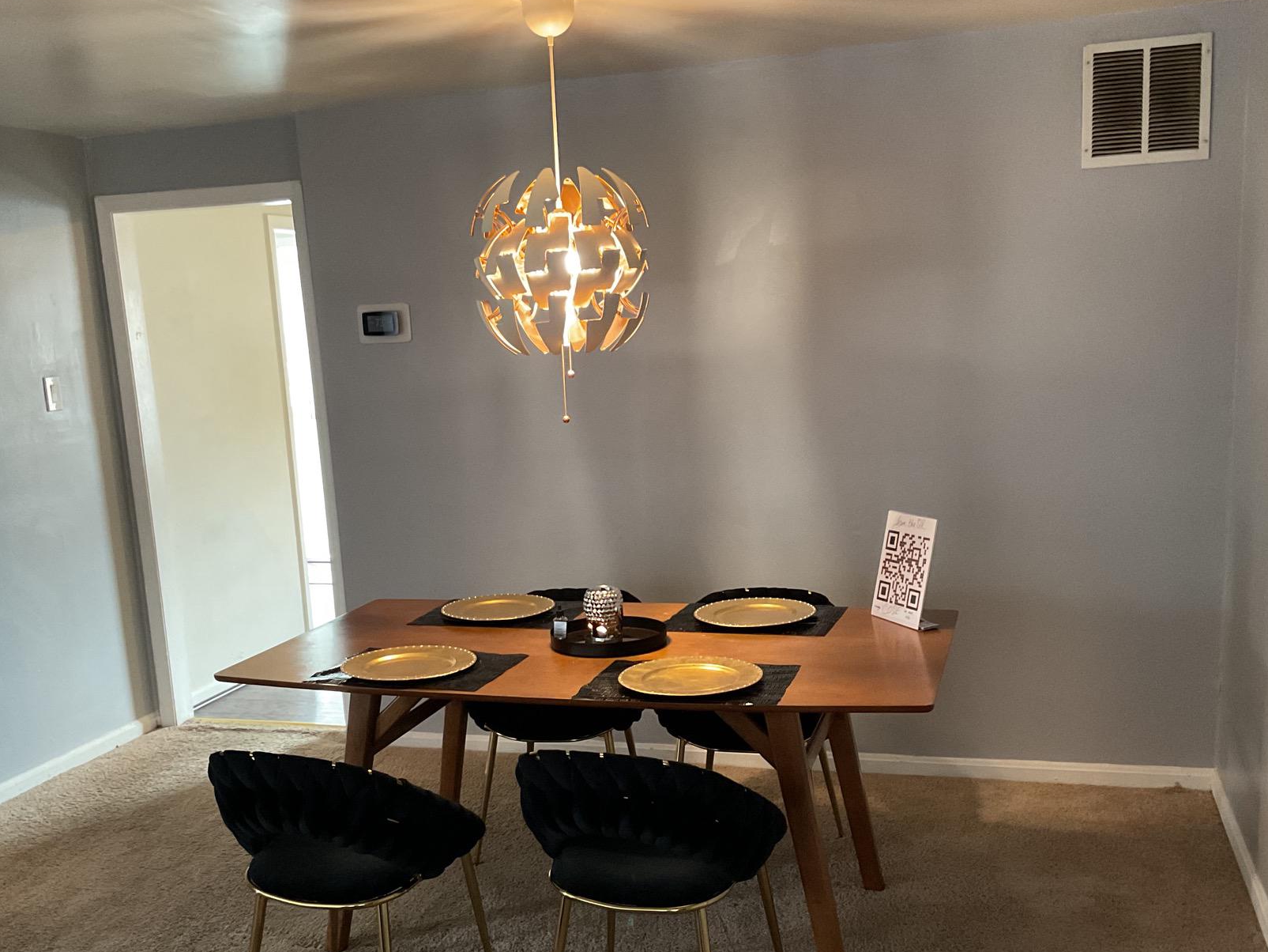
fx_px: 1355
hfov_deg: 50.1
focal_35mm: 37
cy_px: 596
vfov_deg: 38.4
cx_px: 606
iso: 250
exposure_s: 1/40
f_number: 1.8
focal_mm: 3
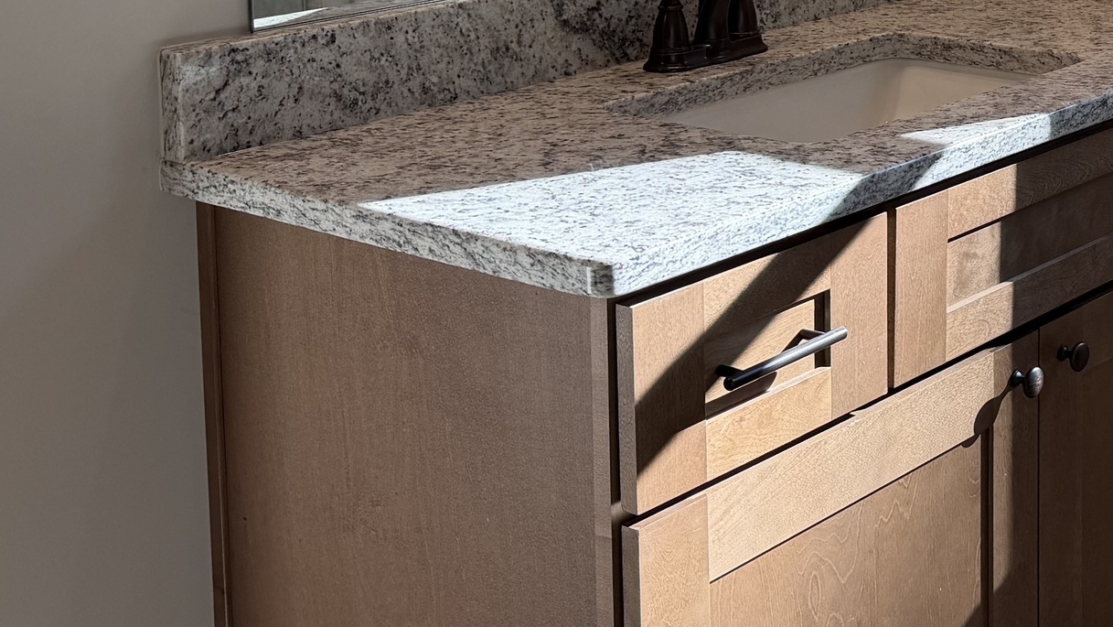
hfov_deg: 28.3
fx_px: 1948
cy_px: -173
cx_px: 1289
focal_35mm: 66
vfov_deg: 17.2
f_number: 1.78
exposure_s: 1/217
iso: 80
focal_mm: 6.76
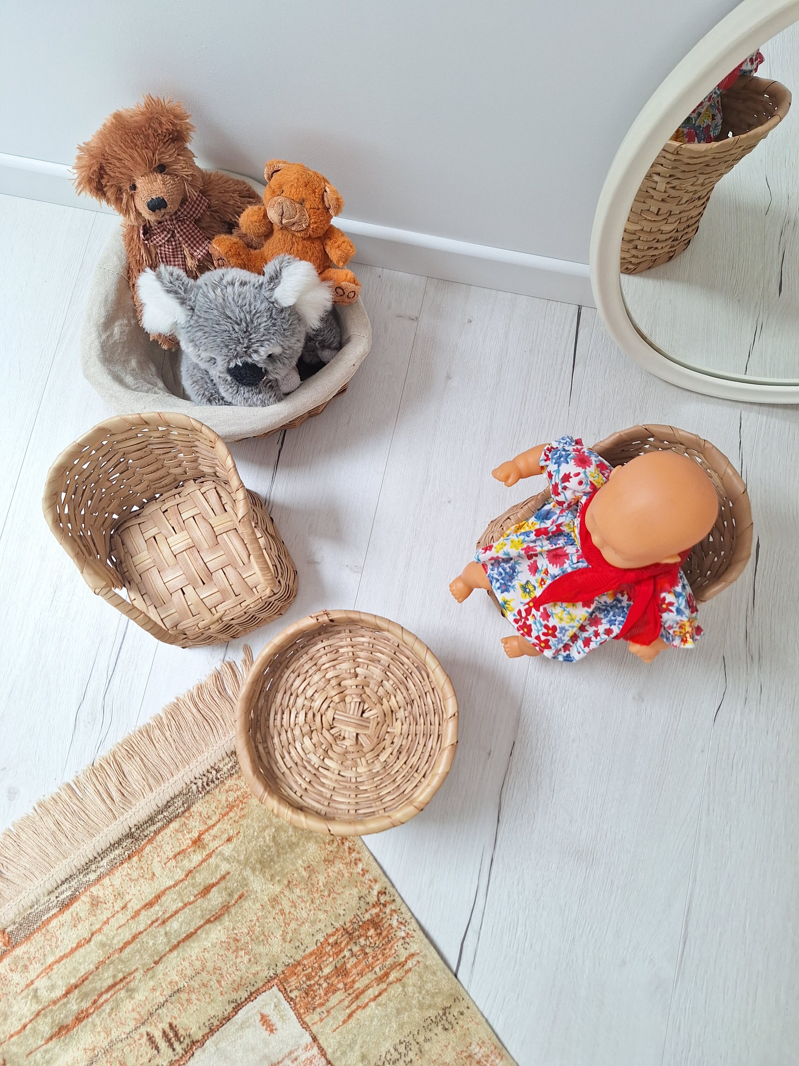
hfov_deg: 58.9
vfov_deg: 73.9
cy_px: 533
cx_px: 400
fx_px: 708
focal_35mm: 23
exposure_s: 1/135
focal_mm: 5.54
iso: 40
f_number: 1.8
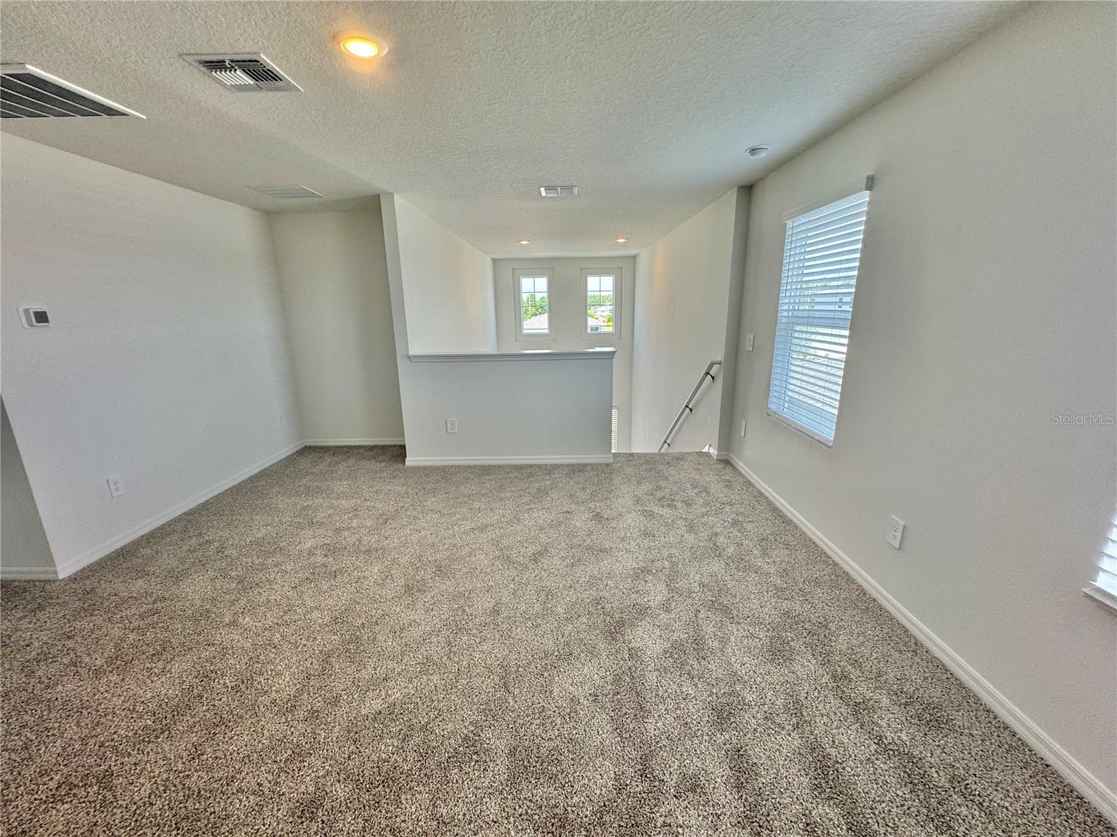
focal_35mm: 14
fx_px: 452
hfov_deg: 102.1
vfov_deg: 85.7
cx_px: 558
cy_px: 418
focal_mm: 2.22
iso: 80
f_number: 2.2
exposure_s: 1/120
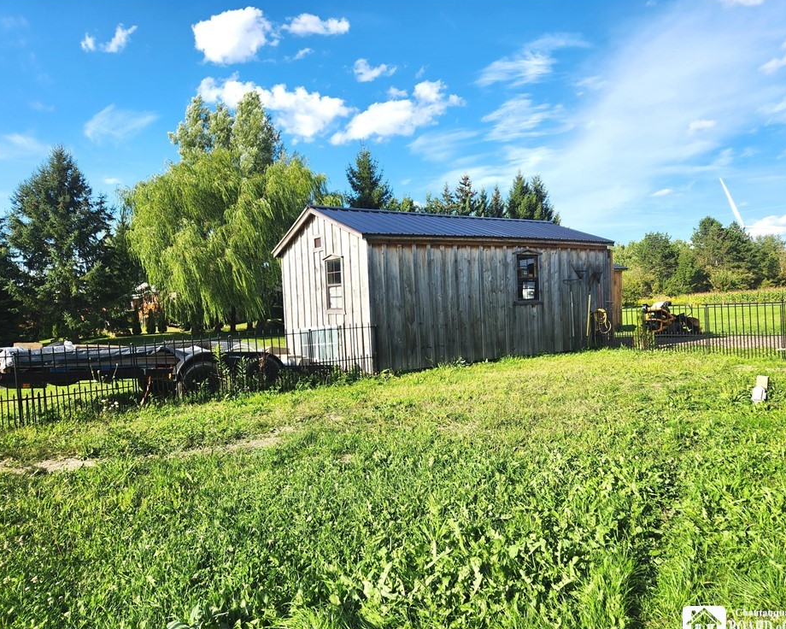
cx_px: 419
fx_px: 582
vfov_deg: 56.8
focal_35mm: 25
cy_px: 321
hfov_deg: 68.0
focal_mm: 5.4
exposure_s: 1/1195
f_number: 1.8
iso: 20
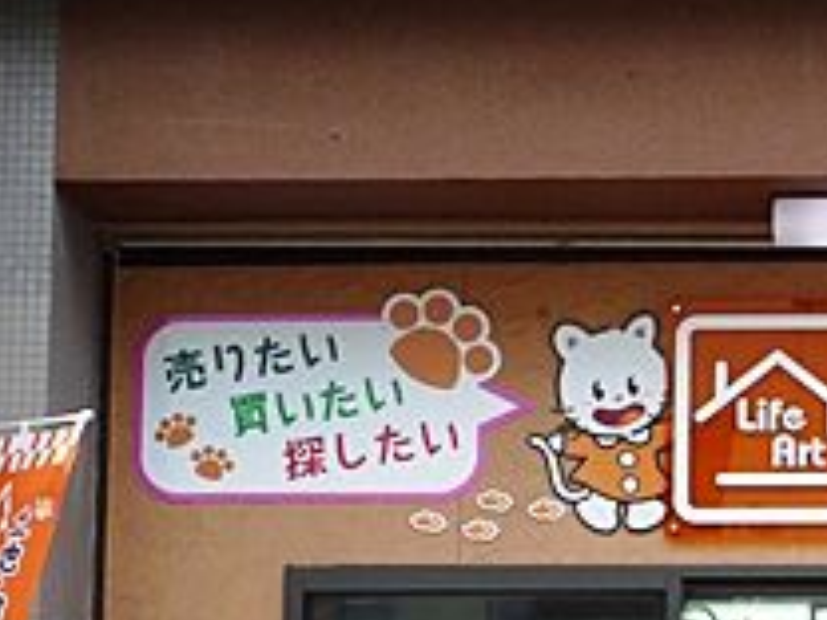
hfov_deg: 11.8
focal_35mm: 163
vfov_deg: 9.0
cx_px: 1046
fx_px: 3894
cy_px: 791
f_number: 4.3
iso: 160
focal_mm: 9.3
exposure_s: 1/500
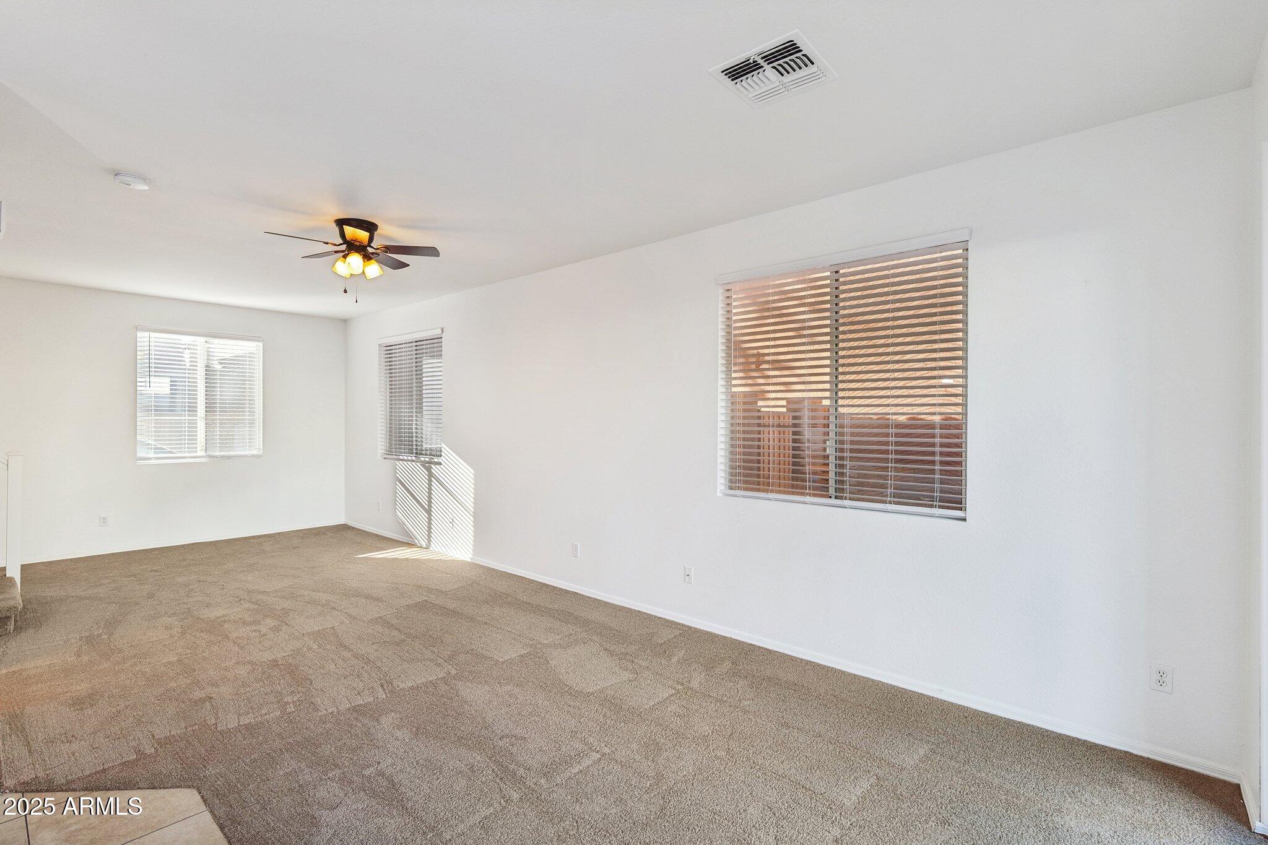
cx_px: 634
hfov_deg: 96.7
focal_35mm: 16
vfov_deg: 73.7
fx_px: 563
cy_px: 422
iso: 400
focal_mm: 16
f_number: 8
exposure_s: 1/30
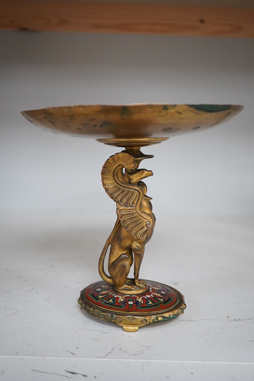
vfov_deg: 43.6
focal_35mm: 45
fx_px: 476
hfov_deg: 29.9
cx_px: 127
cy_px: 190
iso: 1250
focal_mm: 30
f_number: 5.6
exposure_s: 1/125
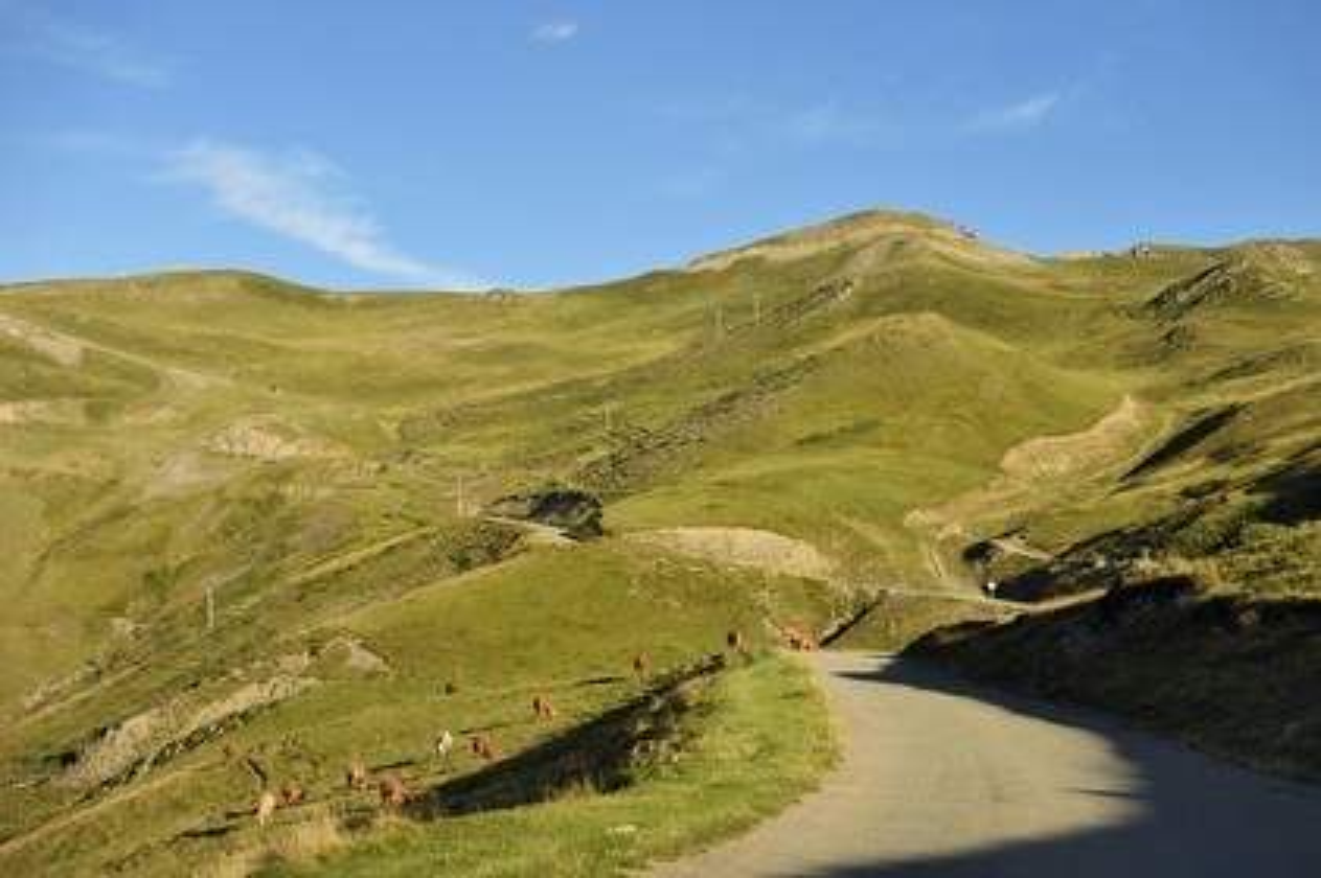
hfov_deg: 33.4
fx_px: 2200
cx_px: 660
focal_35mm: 60
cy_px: 439
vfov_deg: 22.6
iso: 200
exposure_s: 1/400
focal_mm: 60
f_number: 8
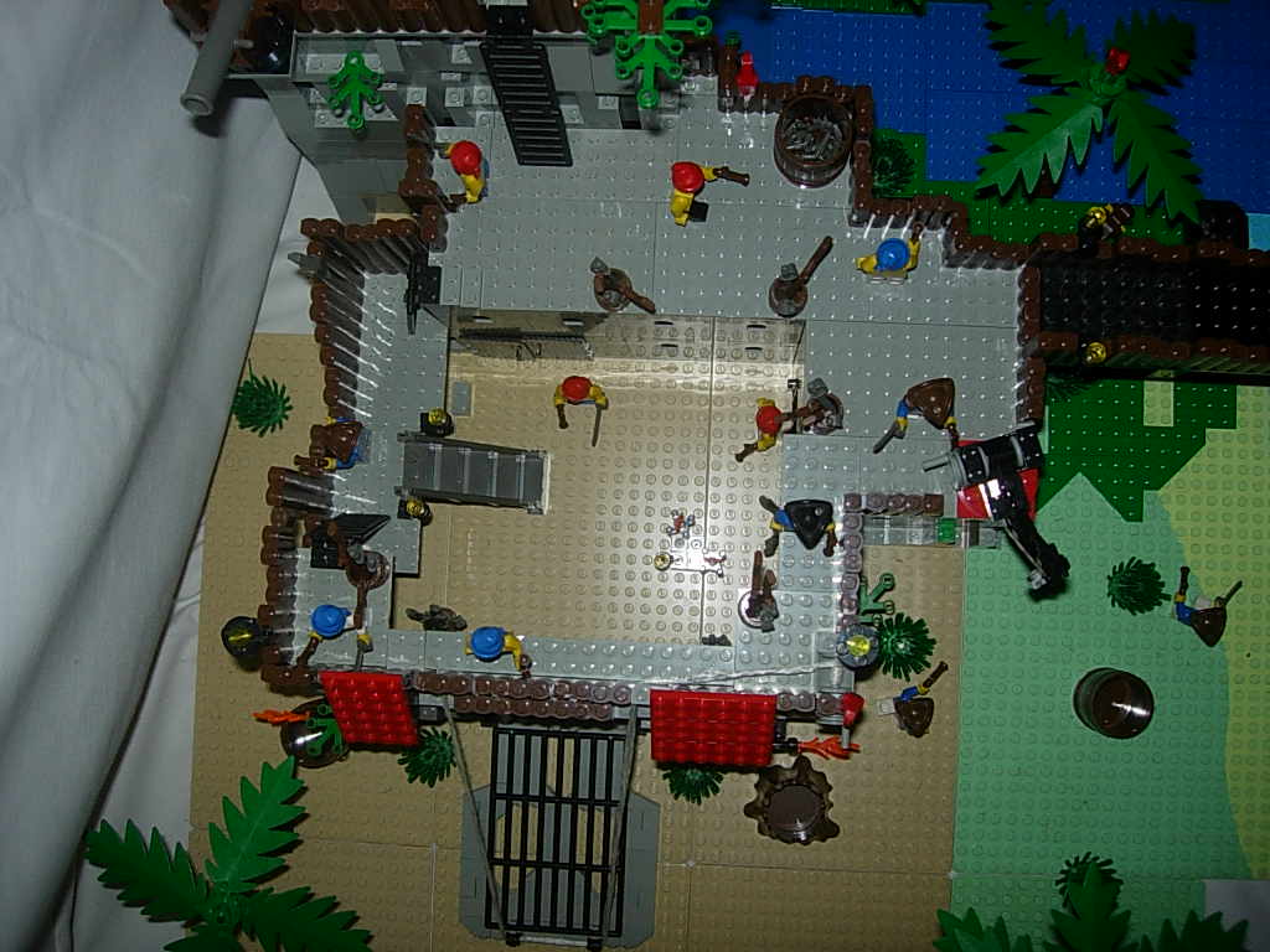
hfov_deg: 49.0
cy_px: 476
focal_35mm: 38
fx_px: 1394
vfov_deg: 37.7
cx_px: 635
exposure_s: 1/64
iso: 79
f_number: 2.8
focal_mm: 7.8
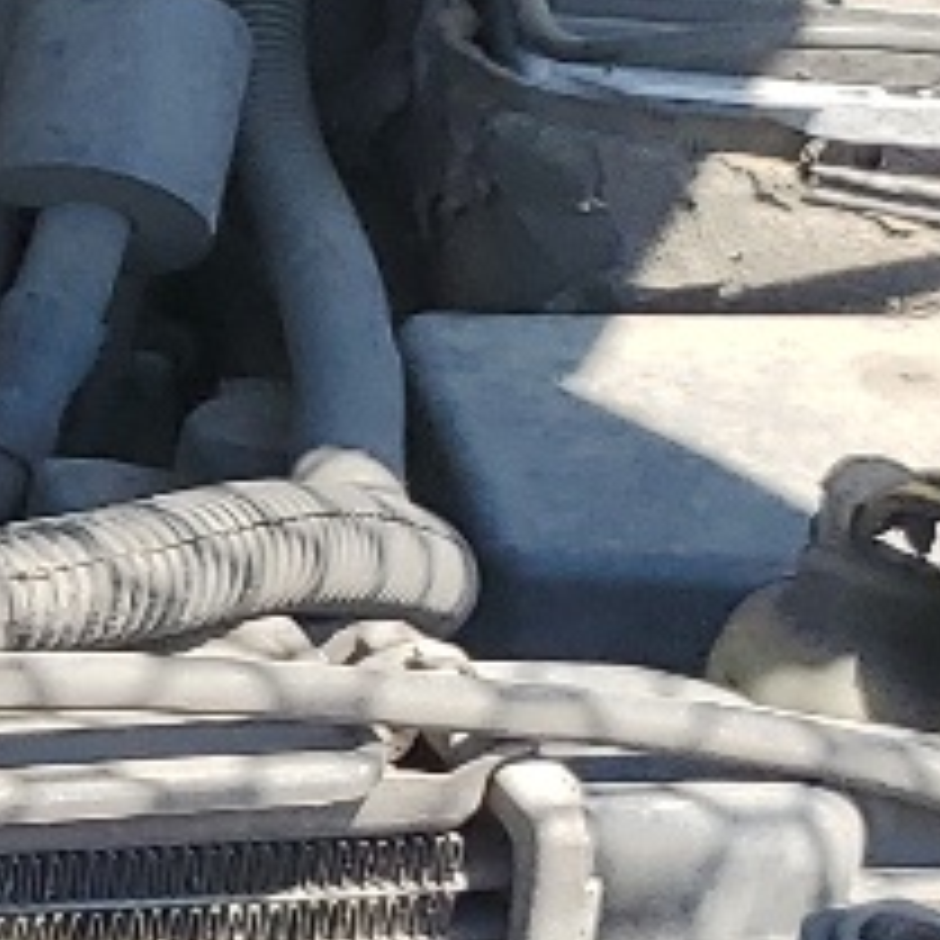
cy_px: 553
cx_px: -1970
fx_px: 5407
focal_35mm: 176
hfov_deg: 8.3
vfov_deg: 9.9
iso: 50
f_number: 1.5
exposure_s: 1/833
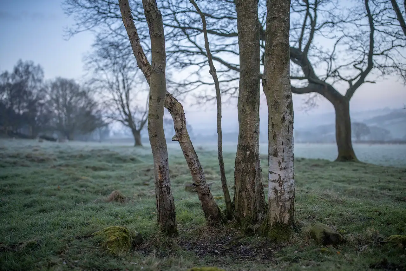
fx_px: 395
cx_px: 203
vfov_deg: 37.9
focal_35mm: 35
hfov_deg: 54.4
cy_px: 136
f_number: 1.4
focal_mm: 35
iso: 200
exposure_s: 1/640
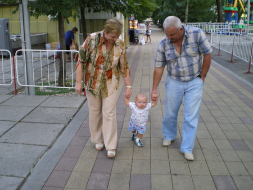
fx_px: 278
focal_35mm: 38
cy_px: 95
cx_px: 126
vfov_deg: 37.8
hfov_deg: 49.0
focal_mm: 6.3
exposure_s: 1/50
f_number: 3.1
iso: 200
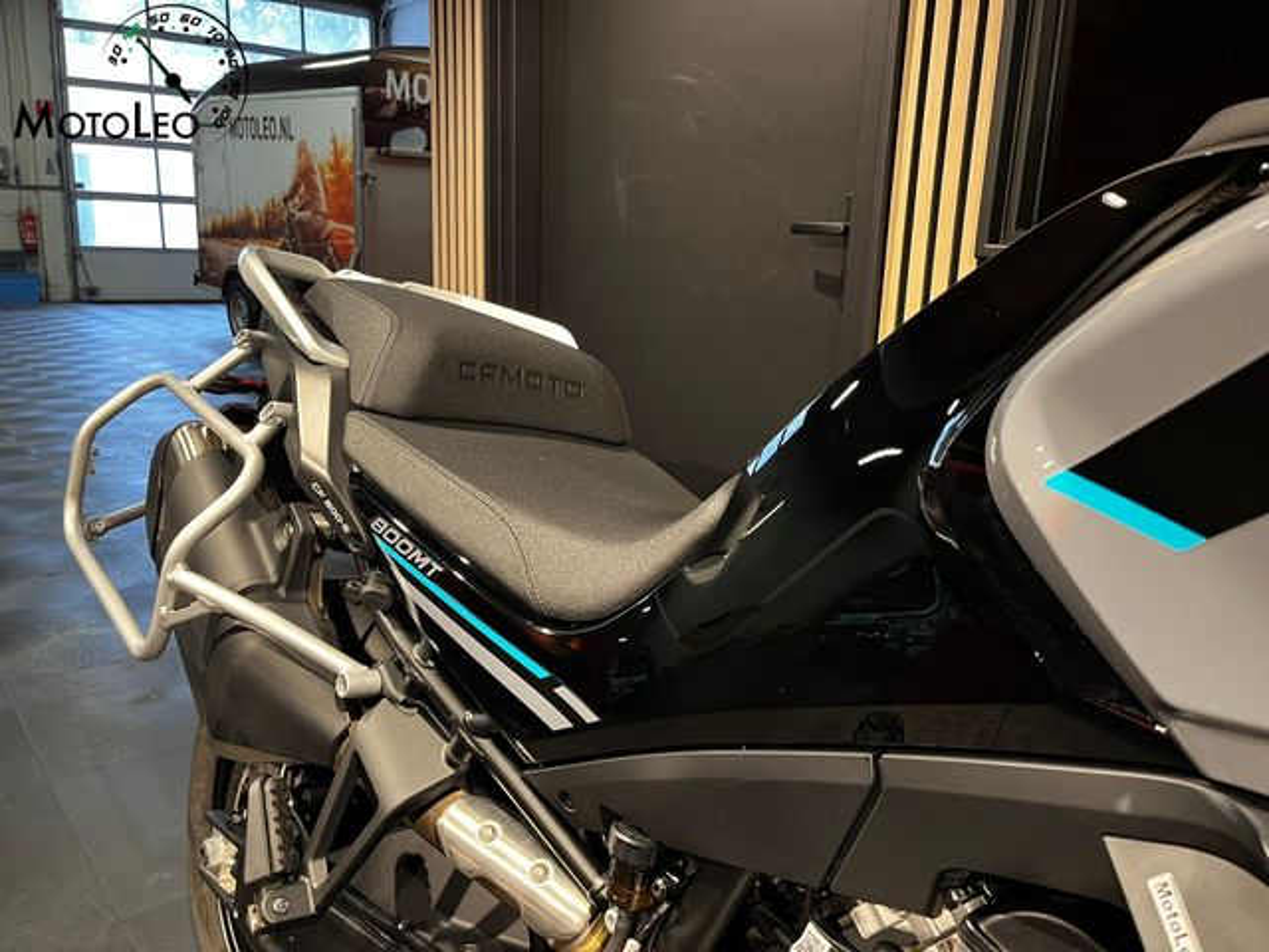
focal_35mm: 26
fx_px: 953
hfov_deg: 67.3
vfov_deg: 53.1
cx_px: 634
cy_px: 476
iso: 320
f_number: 1.6
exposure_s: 1/50
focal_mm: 5.1
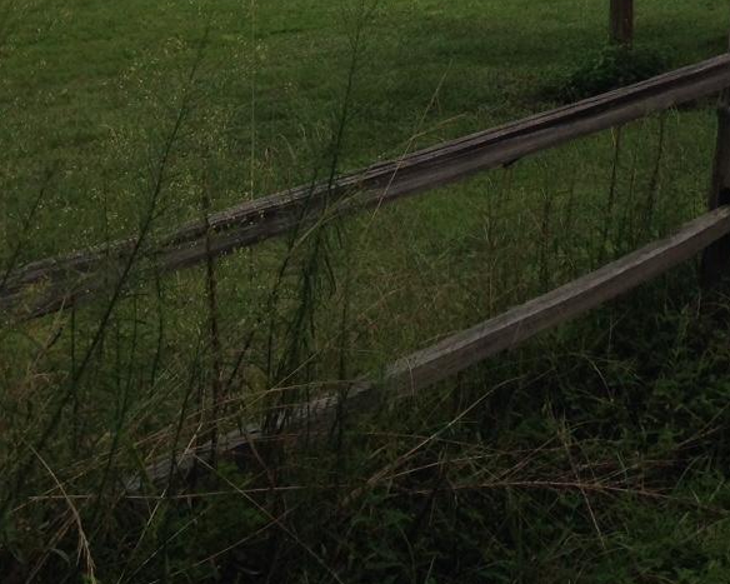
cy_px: -146
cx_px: 858
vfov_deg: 16.3
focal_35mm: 90
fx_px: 1944
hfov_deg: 20.0
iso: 50
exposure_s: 1/985
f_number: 2.4
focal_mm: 4.12
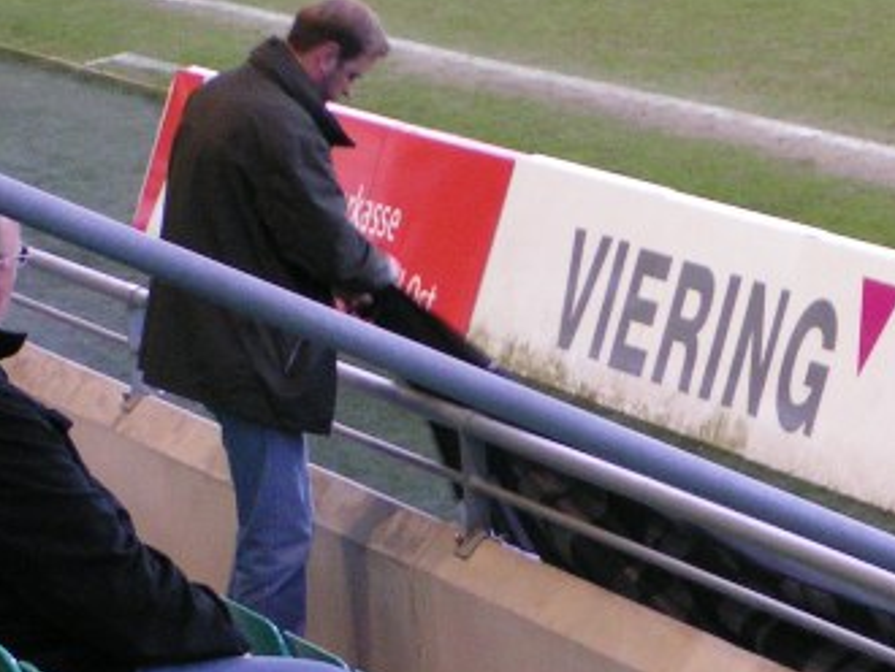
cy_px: 409
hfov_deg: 8.2
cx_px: 865
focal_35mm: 240
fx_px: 6210
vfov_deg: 6.2
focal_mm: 15.2
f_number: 3.5
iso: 200
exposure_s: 1/25
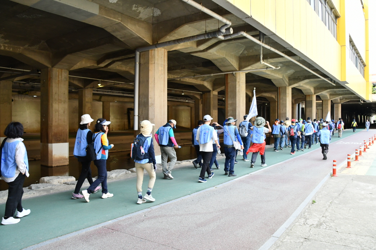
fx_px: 282
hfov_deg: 67.4
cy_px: 125
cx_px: 188
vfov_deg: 47.9
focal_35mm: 27
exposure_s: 1/200
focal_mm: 18
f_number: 7.1
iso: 800
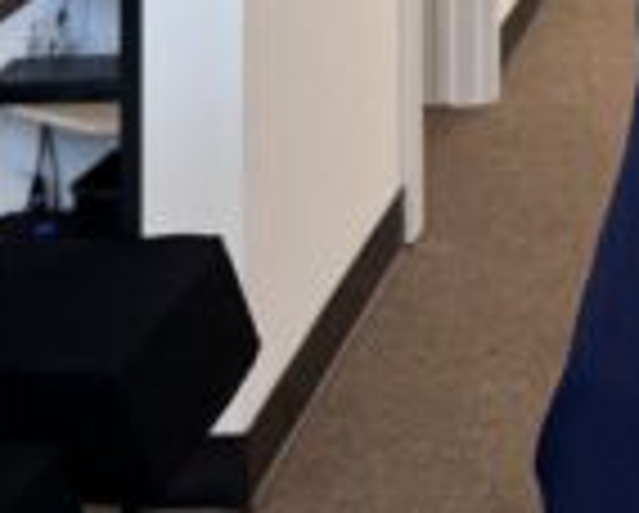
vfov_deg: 8.3
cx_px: 850
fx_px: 3201
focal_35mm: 169
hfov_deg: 11.1
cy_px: -765
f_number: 1.78
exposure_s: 1/120
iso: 64
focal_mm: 6.76
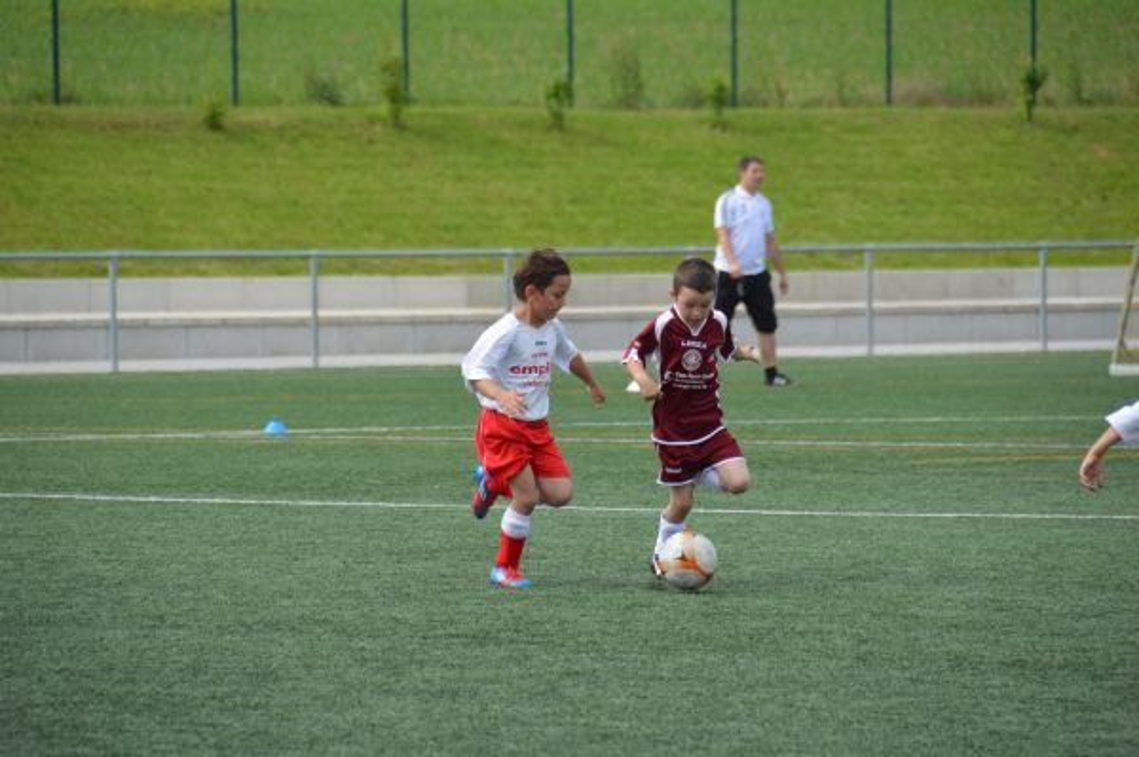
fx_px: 9484
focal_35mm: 300
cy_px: 378
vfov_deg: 4.6
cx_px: 570
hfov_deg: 6.9
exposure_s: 1/1250
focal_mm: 200
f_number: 5.6
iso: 400
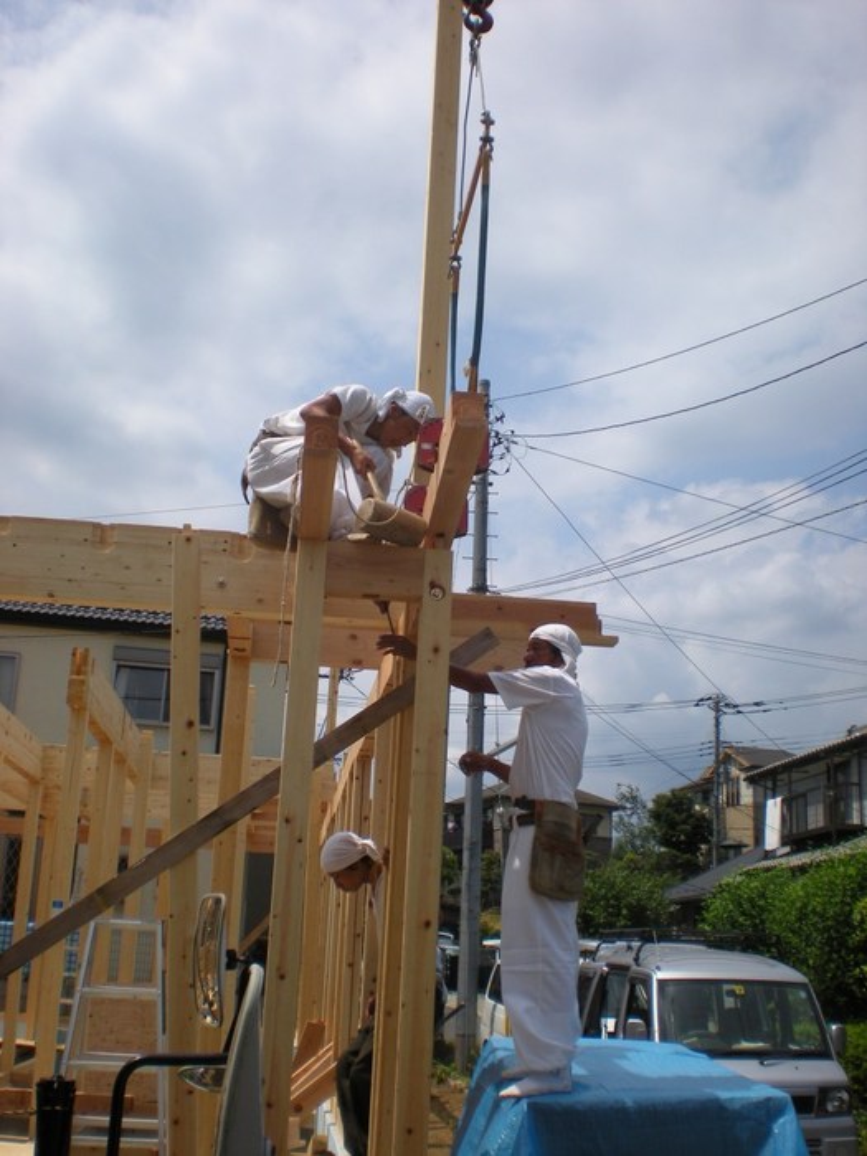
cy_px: 578
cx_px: 434
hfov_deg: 37.7
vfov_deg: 49.0
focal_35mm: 38
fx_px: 1269
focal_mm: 6.3
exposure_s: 1/838
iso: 64
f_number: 4.6
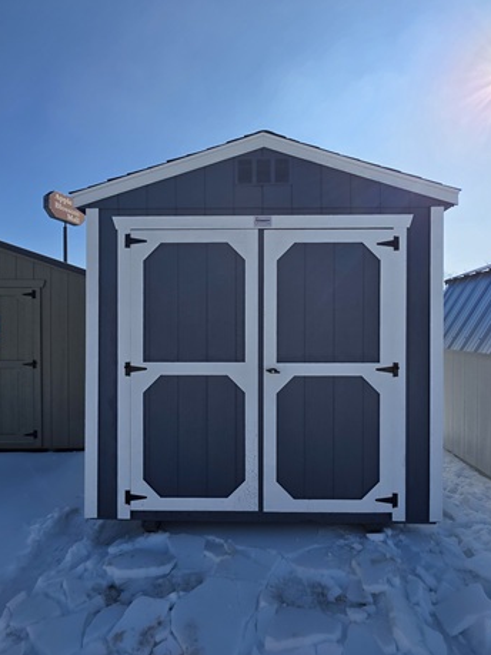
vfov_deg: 91.0
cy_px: 334
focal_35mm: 17
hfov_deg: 74.7
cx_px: 237
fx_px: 322
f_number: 1.9
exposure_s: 1/4313
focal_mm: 2.2
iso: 40
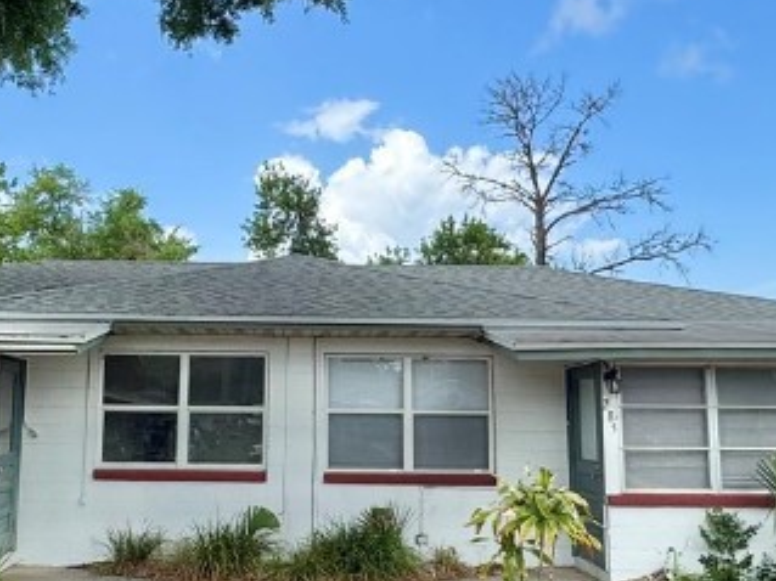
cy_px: 272
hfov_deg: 41.8
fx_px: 1008
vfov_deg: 32.2
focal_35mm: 45
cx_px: 292
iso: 50
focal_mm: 2.22
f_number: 2.2
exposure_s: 1/1395
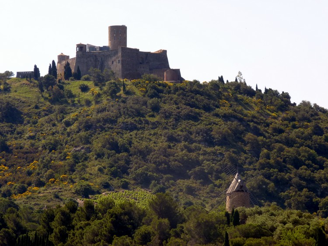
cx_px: 164
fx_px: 2711
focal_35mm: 286
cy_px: 123
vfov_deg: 5.2
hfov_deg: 6.9
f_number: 8
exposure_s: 1/100
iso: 80
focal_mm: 50.8
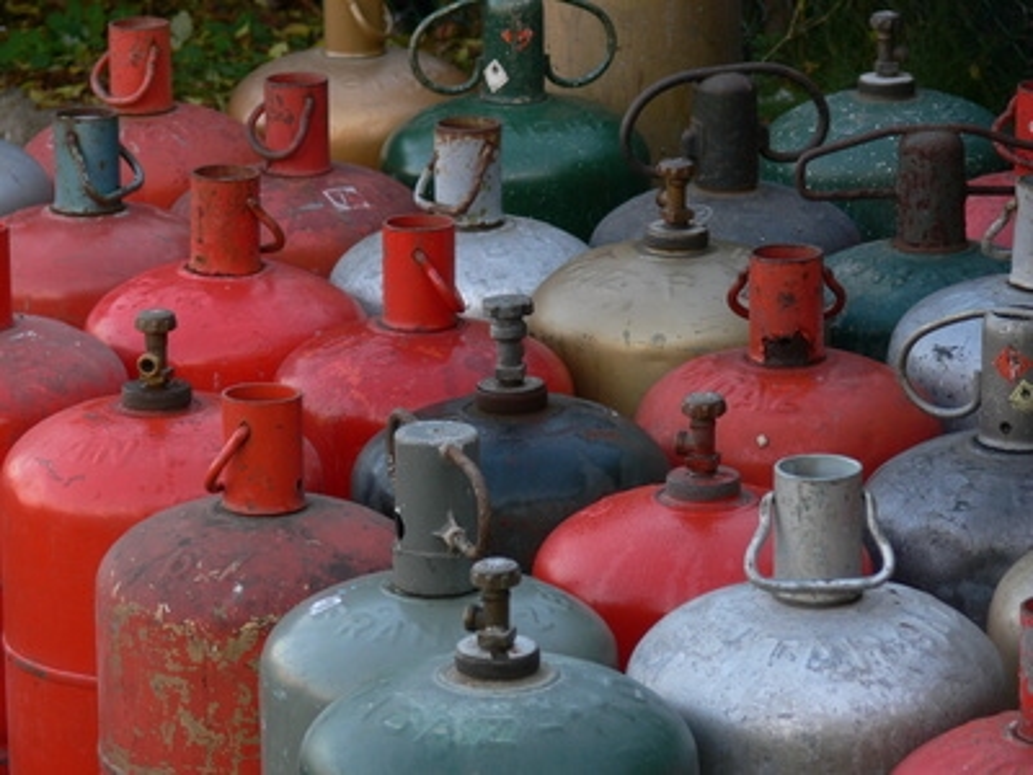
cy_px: 388
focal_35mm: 182
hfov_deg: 10.9
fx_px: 5431
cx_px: 516
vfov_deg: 8.2
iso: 80
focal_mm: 38.4
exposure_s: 1/30
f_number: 3.6
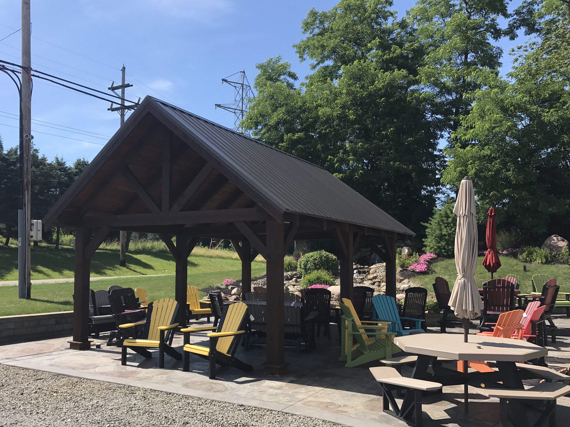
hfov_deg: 56.6
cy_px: 244
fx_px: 527
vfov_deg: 44.0
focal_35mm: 32
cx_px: 247
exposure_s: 1/2660
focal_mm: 3.99
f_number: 1.8
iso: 20
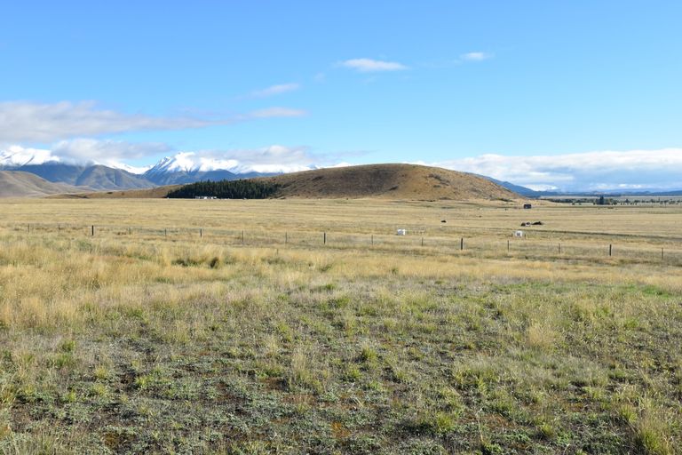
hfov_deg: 57.2
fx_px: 625
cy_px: 228
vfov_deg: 40.0
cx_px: 341
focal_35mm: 33
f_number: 10
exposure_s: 1/400
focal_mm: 22
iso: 200
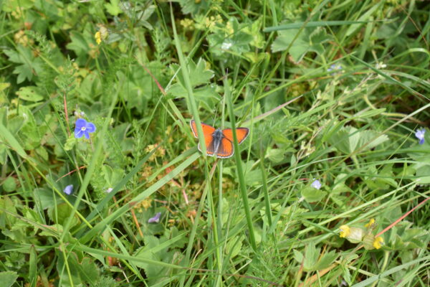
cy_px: 144
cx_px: 215
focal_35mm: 60
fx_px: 717
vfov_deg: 22.6
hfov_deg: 33.4
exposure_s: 1/400
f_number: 8
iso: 400
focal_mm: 40
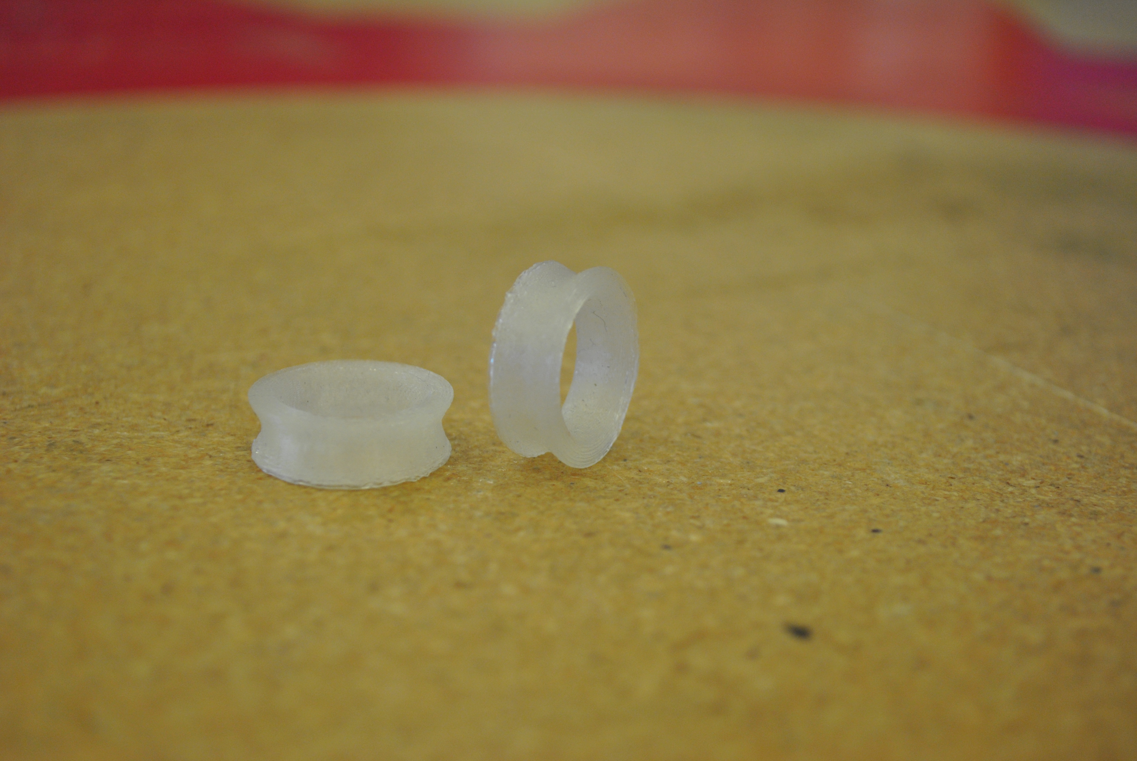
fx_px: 1897
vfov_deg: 22.7
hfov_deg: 33.4
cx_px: 568
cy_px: 380
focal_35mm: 60
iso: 400
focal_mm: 40
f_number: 5.3
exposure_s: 1/30
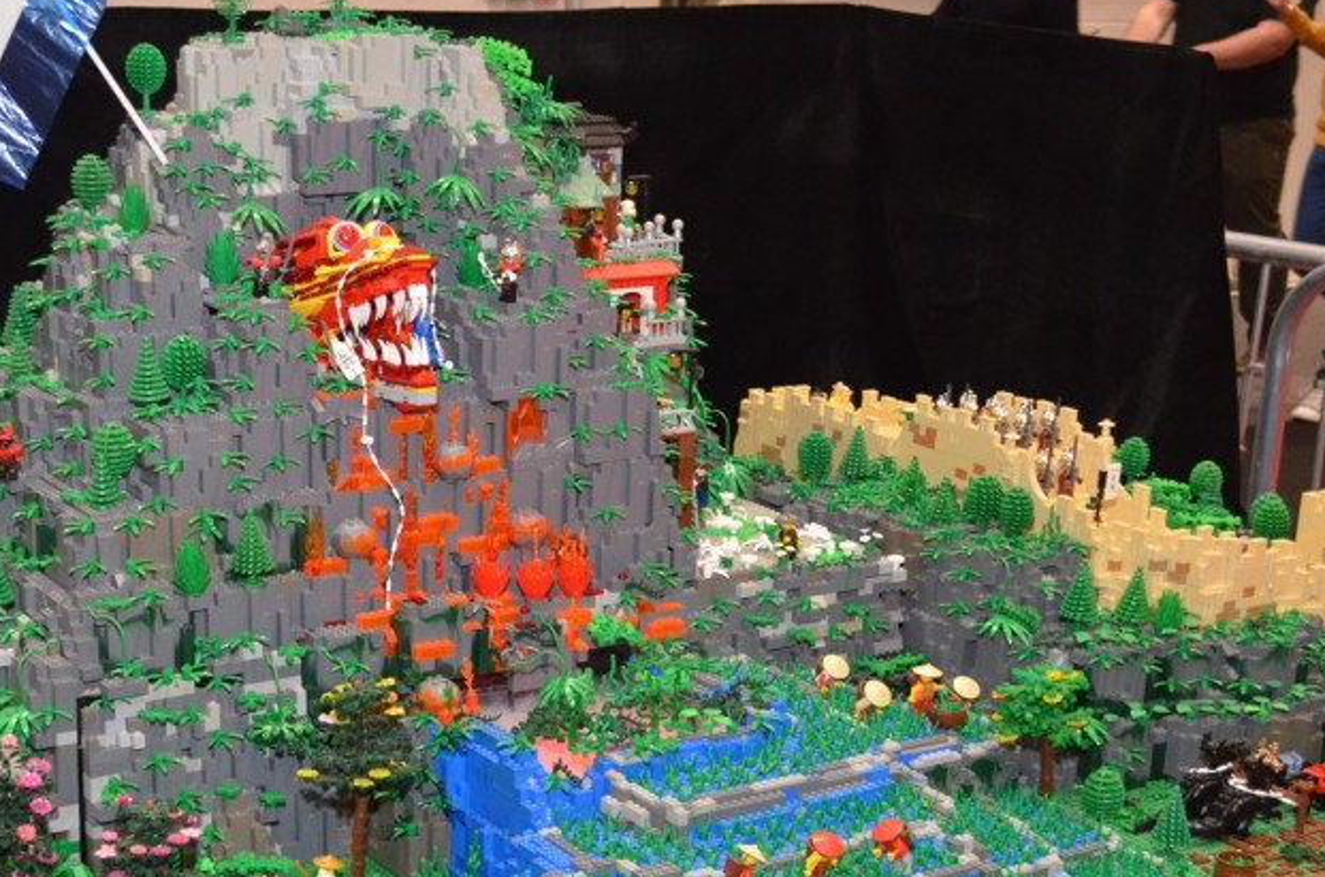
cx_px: 504
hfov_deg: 34.4
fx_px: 2130
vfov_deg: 23.1
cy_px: 644
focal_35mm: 58
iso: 3200
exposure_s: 1/60
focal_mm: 24
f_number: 4
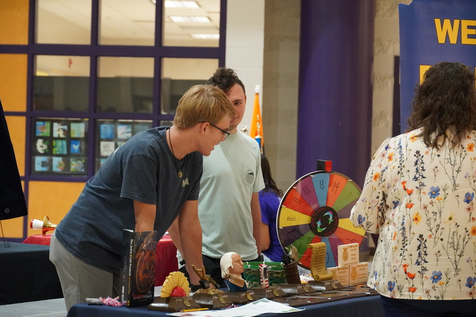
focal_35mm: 120
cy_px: 158
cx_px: 238
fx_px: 1587
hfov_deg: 17.1
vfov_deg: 11.4
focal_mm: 80
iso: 6400
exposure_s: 1/100
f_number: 5.6
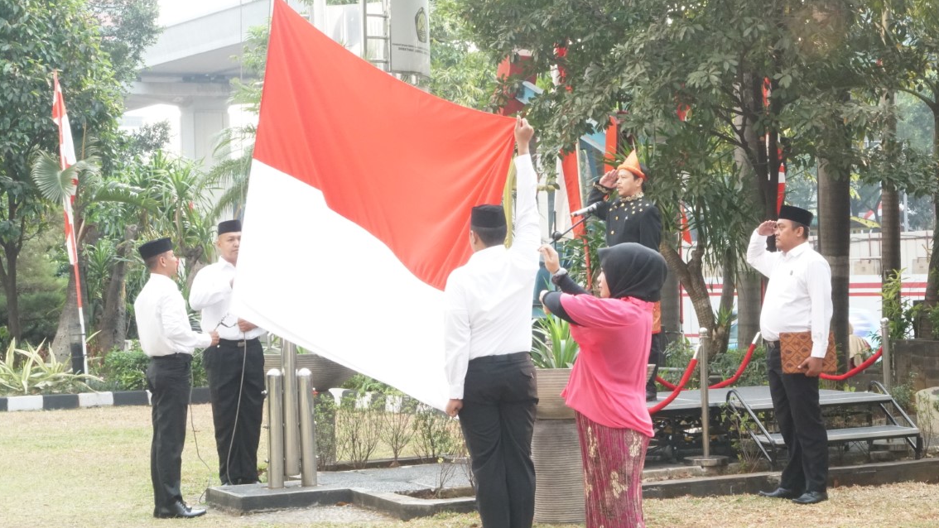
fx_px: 2067
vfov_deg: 14.6
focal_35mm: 83
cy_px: 235
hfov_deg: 25.6
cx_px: 473
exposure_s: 1/50
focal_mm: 52
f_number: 22
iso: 4000
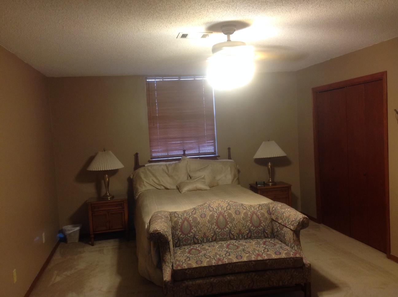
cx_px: 199
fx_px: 402
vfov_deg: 40.6
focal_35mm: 35
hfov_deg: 52.7
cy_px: 148
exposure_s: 1/15
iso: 125
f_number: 2.4
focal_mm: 4.28
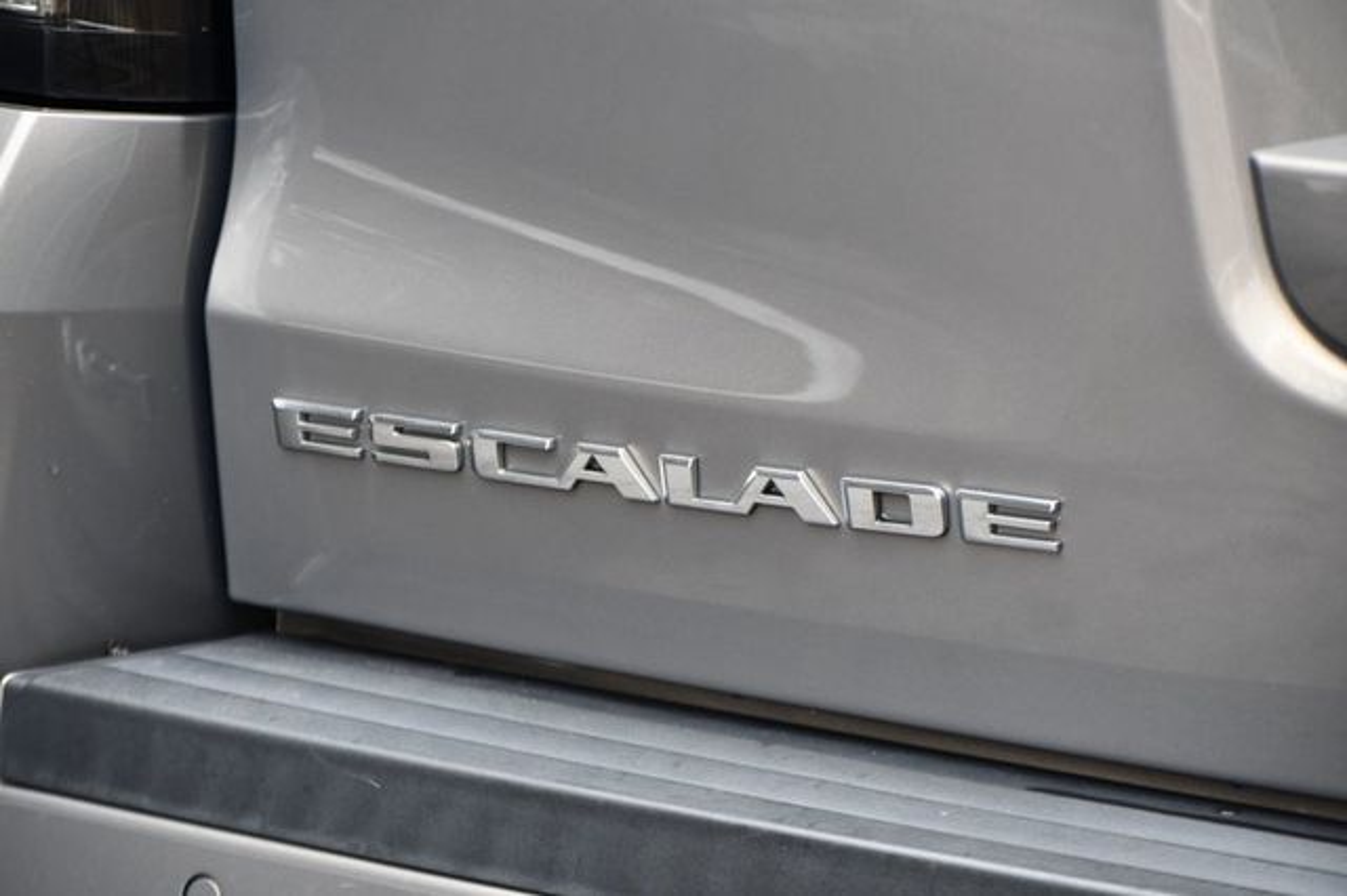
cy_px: 448
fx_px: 7292
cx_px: 674
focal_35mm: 195
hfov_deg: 10.6
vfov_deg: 7.0
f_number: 5
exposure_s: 1/250
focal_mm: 130
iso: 400
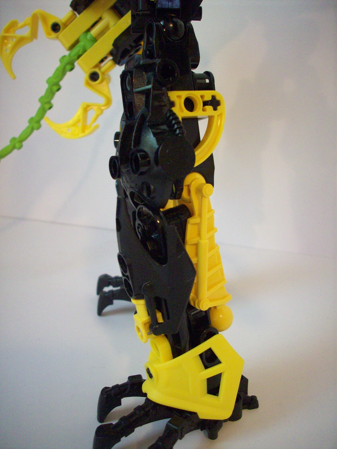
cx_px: 168
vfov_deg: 50.1
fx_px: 480
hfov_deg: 38.7
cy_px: 224
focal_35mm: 37
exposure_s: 1/8
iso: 200
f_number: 2.8
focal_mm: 6.2
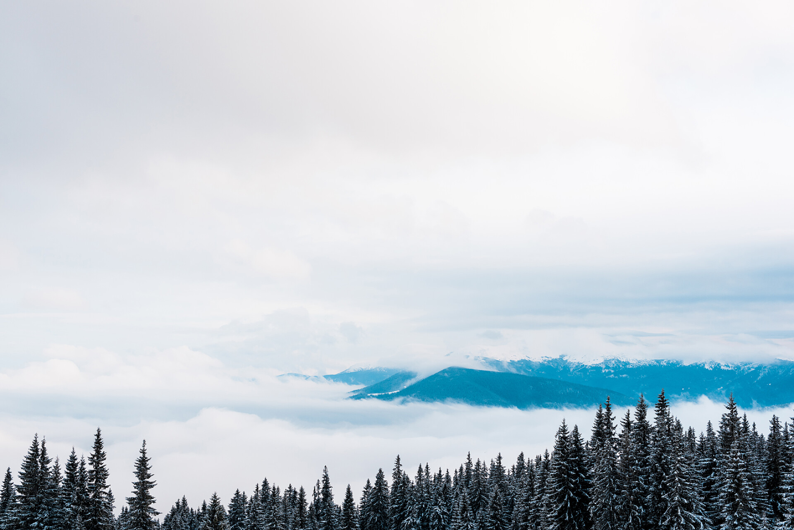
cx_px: 397
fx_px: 1103
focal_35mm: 50
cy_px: 265
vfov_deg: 27.0
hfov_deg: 39.6
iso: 100
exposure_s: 1/250
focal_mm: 50
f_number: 8
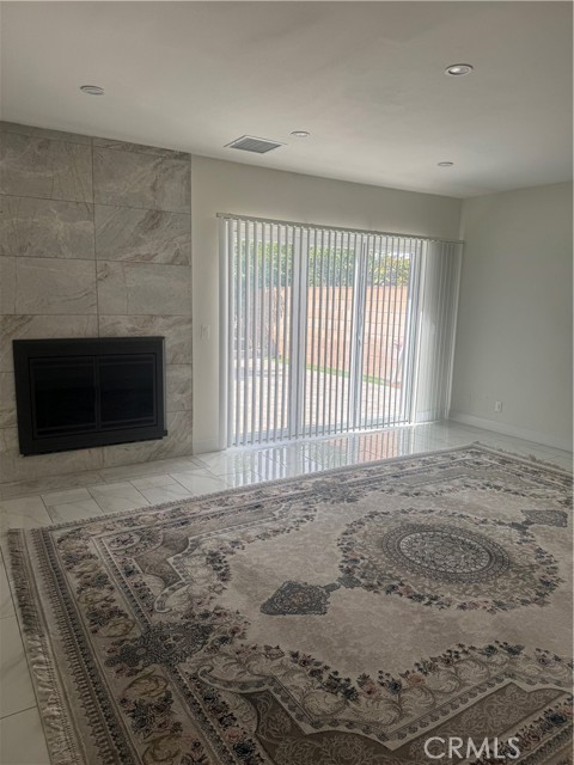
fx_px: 531
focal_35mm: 24
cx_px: 287
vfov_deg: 71.6
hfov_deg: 56.8
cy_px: 382
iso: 80
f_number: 1.78
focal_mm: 6.76
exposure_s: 1/598
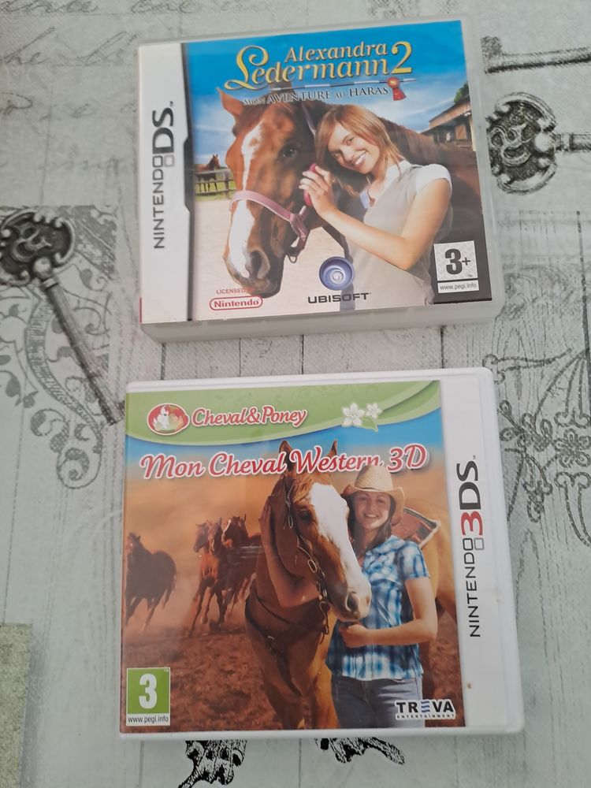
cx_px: 296
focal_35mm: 25
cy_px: 394
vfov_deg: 69.4
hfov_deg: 54.9
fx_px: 569
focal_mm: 4.65
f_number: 1.8
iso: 320
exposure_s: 1/33
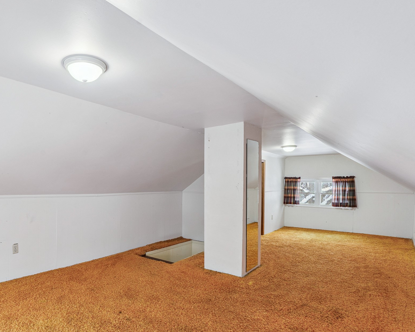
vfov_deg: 65.5
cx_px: 134
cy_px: 167
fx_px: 258
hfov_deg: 74.9
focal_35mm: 21
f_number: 9
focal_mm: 16
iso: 400
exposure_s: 1/10
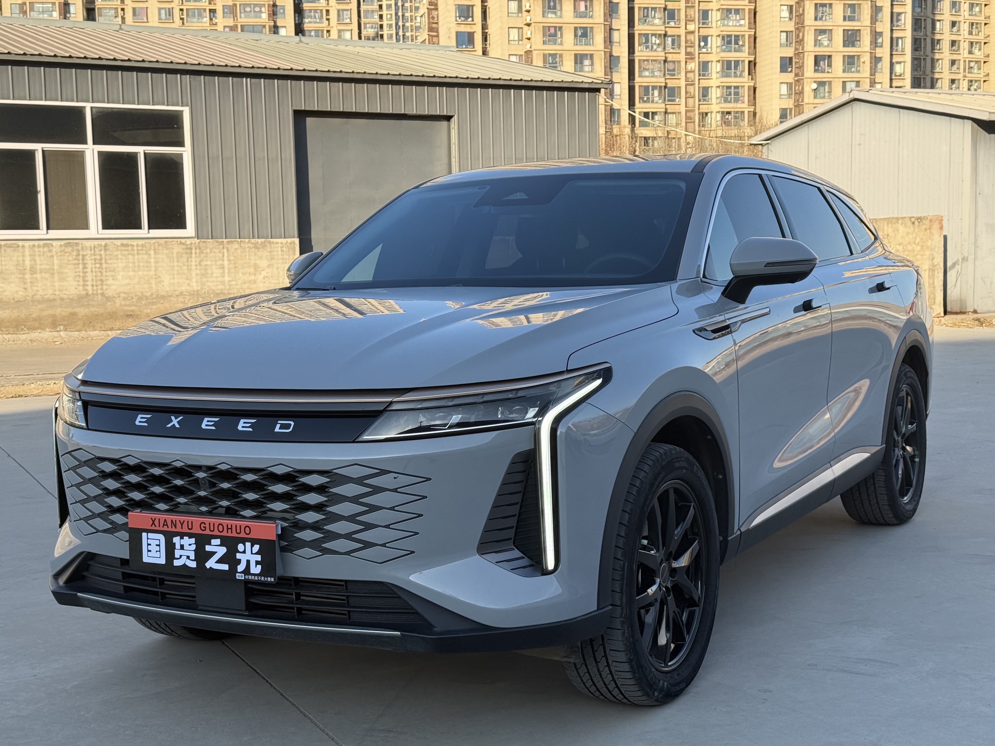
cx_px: 498
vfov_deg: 30.3
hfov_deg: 39.7
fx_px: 1380
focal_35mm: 48
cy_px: 373
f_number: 1.78
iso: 64
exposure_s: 1/1575
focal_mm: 6.76
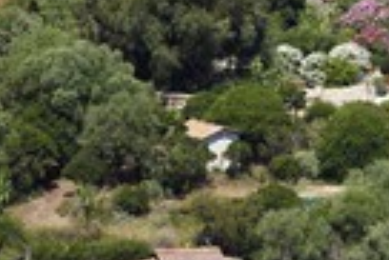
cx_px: 312
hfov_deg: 3.6
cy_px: 23
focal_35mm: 570
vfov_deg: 2.4
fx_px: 6166
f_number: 13
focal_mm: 185
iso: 200
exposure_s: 1/250
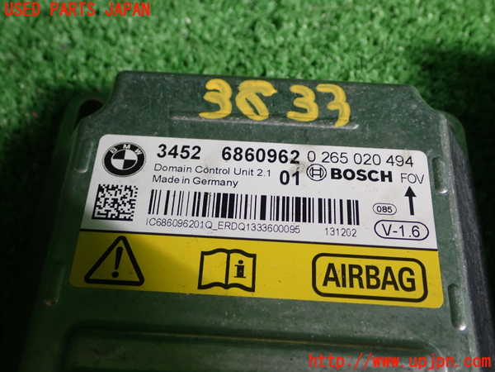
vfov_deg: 32.9
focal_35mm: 44
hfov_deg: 42.9
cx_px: 248
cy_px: 186
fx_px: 629
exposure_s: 1/50
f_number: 2.9
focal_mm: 7.84
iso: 200
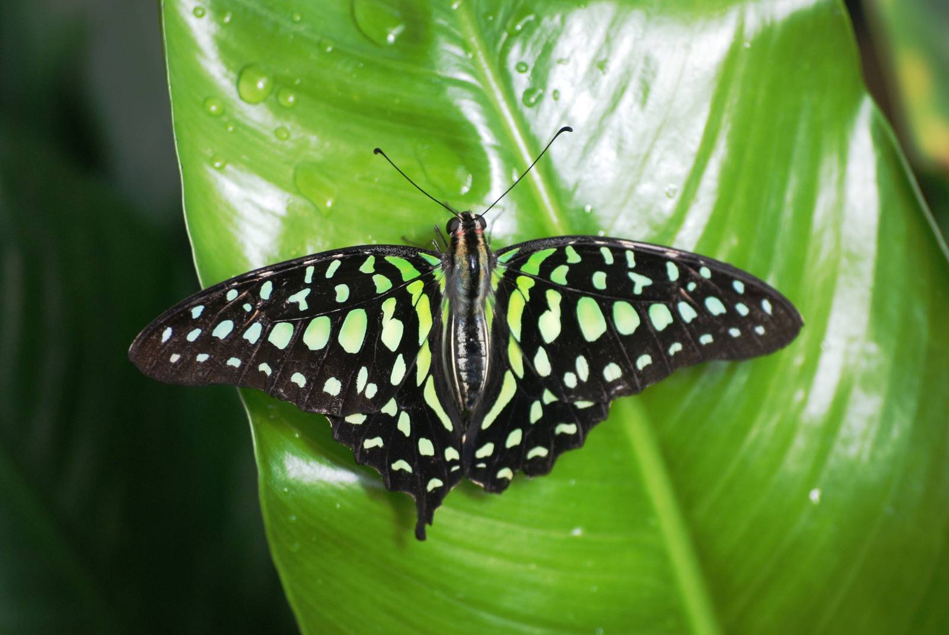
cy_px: 318
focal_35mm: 330
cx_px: 474
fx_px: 8709
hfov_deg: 6.2
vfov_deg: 4.2
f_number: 5.3
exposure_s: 1/400
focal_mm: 220
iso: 400
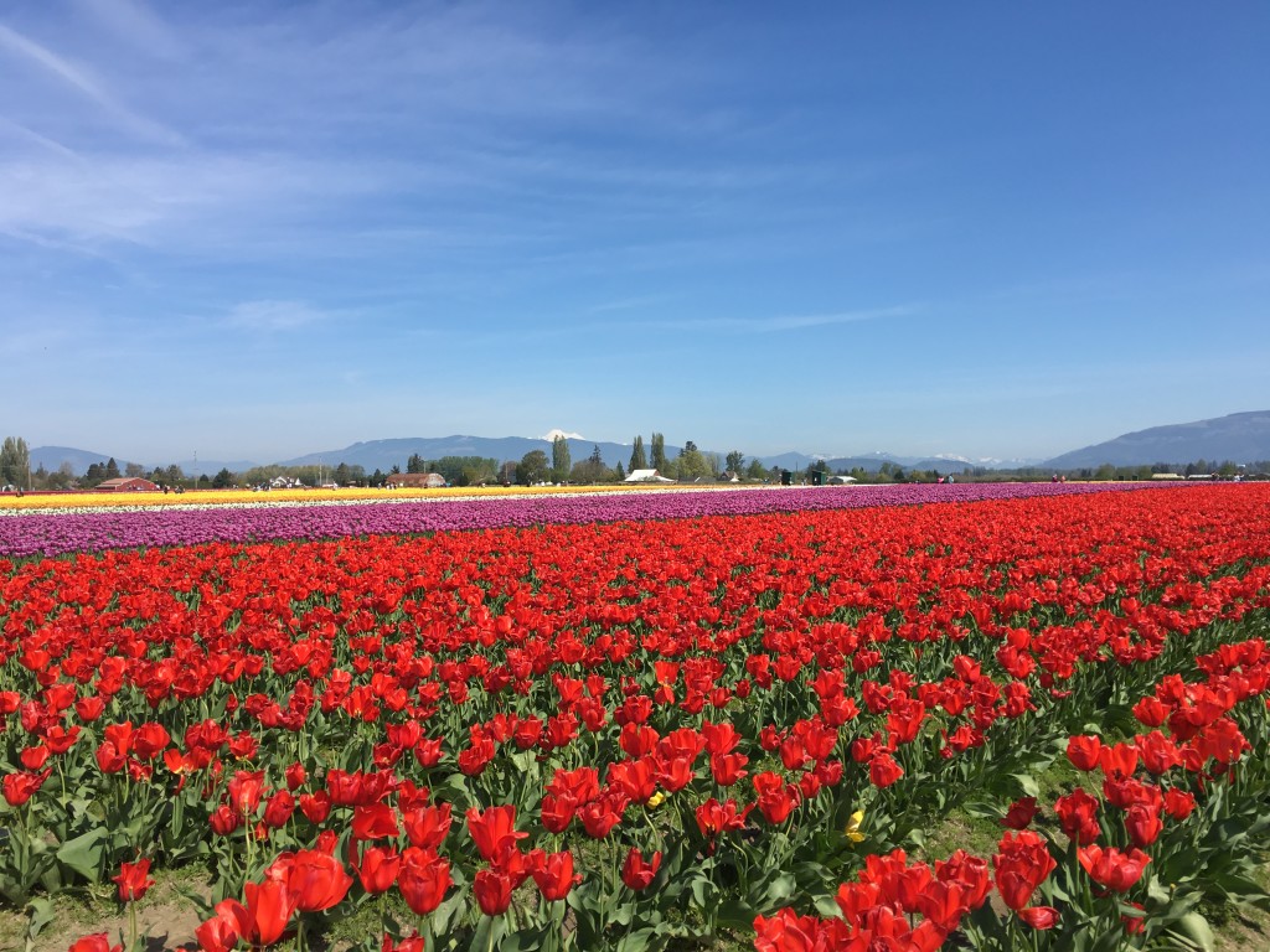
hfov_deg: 61.7
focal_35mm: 29
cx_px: 635
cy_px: 476
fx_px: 1064
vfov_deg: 48.2
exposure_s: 1/1508
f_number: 2.2
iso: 25
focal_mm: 4.15
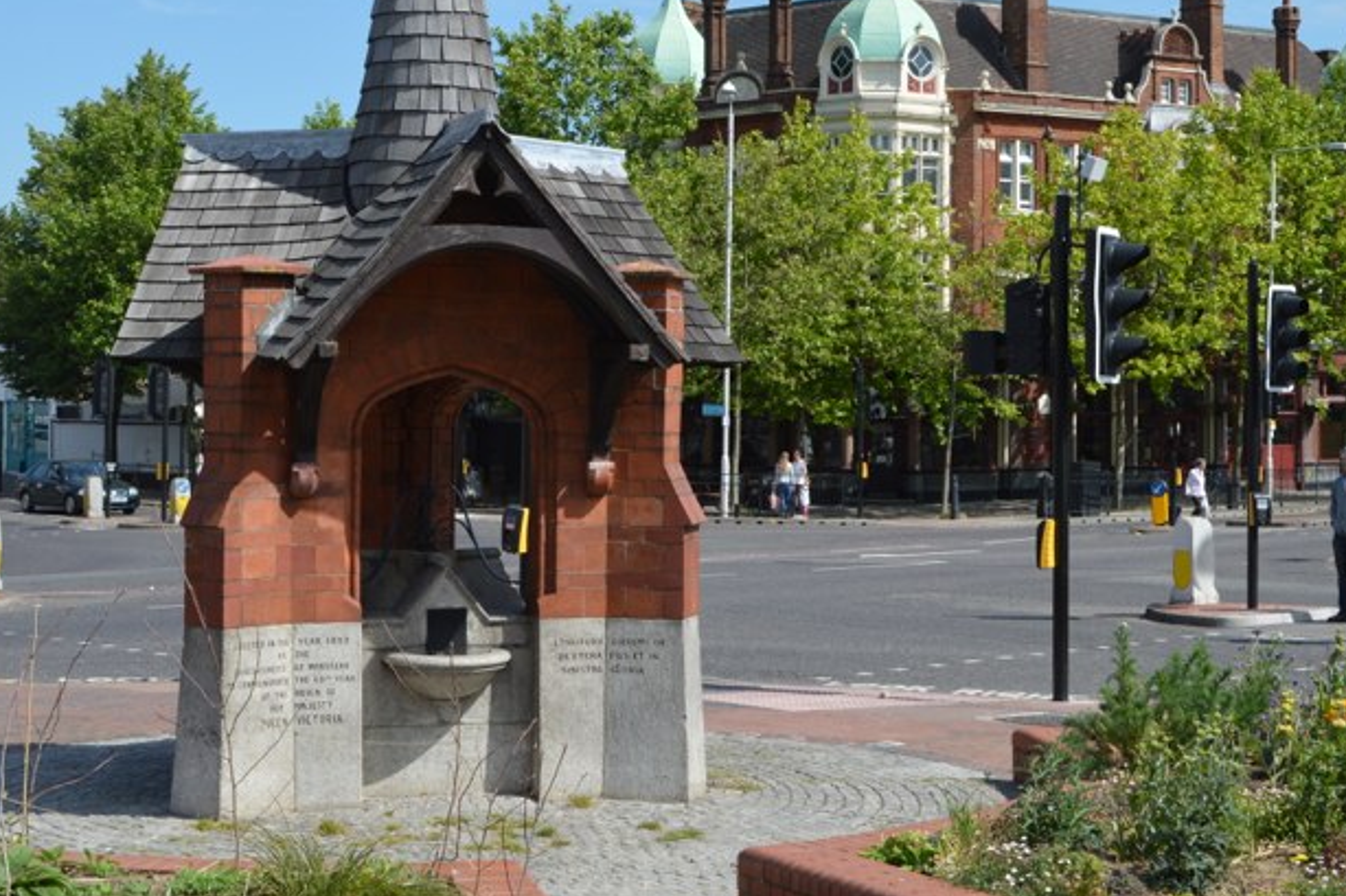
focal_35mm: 65
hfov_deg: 31.0
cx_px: 708
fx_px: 2429
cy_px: 262
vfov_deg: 20.8
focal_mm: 26
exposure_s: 1/400
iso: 200
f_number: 10
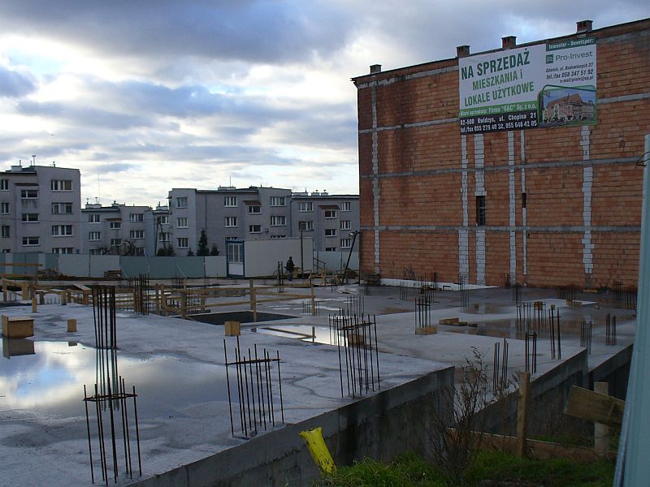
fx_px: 845
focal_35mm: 45
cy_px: 244
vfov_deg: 32.2
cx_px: 325
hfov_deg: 42.1
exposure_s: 1/320
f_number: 2.8
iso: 80
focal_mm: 6.1
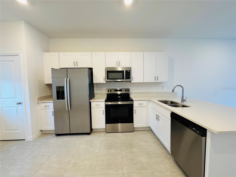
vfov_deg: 85.7
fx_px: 95
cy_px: 88
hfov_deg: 102.1
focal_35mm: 14
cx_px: 118
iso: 250
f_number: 2.2
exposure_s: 1/120
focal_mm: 2.22
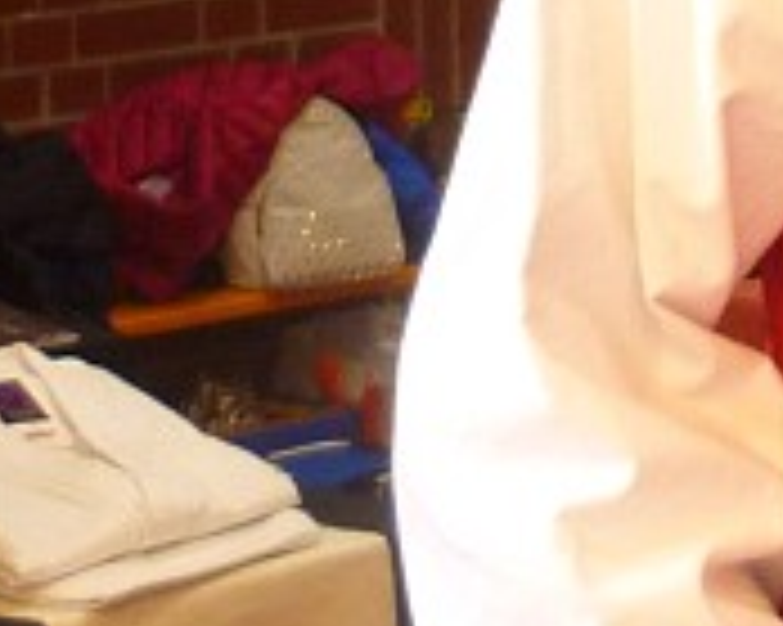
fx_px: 3868
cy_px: -232
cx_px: 1318
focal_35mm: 167
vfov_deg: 9.1
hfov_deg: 10.9
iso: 160
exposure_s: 1/30
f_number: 2.8
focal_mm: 5.5
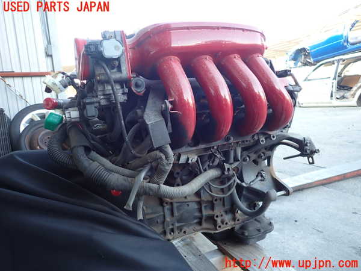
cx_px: 180
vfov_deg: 54.9
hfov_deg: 69.4
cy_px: 136
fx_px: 261
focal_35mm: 25
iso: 100
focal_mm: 4.5
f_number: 2
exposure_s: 1/60
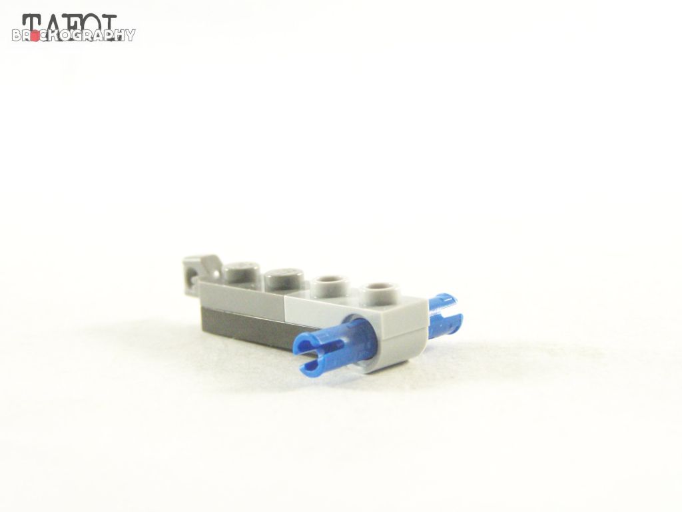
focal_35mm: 75
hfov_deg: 26.0
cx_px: 341
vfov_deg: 19.6
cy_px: 256
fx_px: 1478
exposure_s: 1/60
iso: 400
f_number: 3.2
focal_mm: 12.4
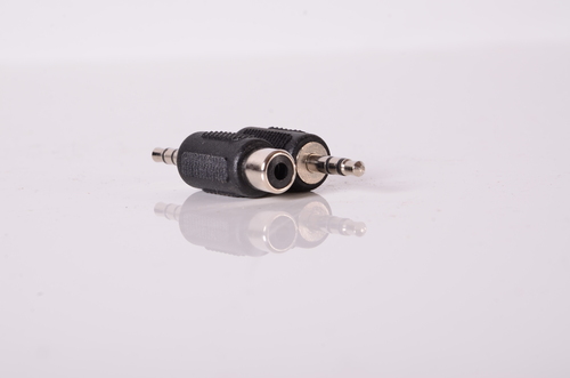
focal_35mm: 158
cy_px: 189
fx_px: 2488
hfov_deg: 13.1
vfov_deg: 8.7
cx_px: 285
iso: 100
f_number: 14
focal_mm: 105
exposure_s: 1/200
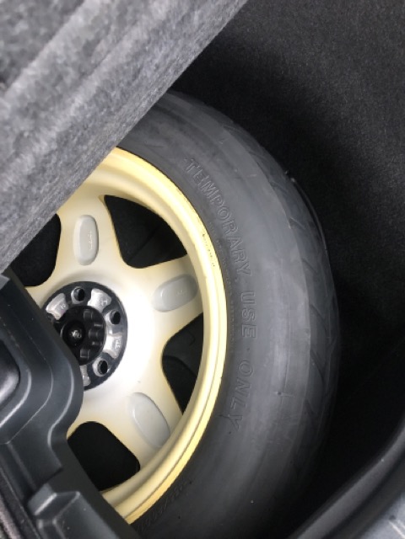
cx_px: 202
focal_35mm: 28
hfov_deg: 49.7
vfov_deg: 63.4
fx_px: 437
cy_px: 270
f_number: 1.8
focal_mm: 3.99
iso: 100
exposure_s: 1/15
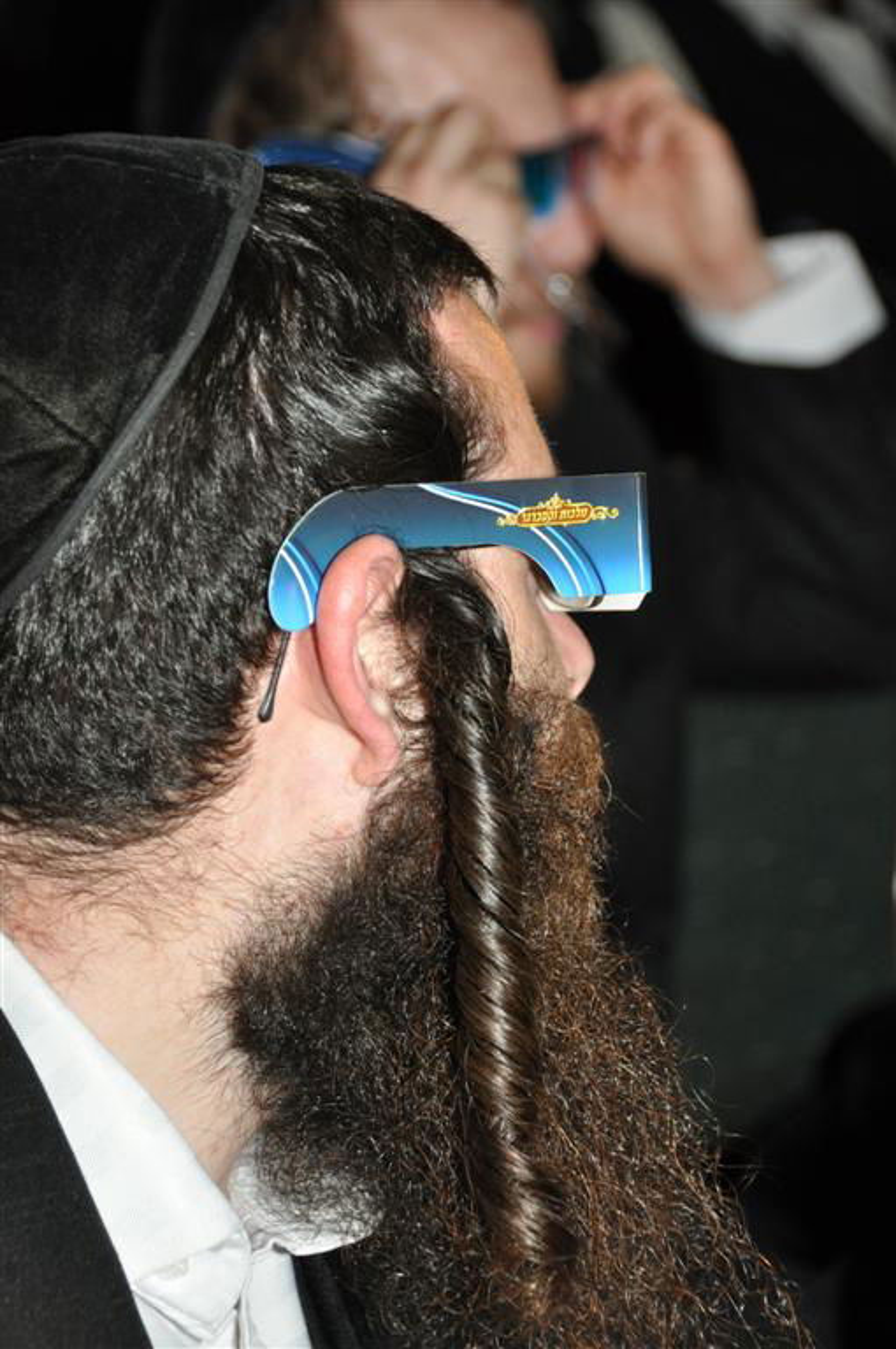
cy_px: 674
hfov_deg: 11.4
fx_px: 4492
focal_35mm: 120
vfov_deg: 17.1
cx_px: 448
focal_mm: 80
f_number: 5
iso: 800
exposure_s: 1/60
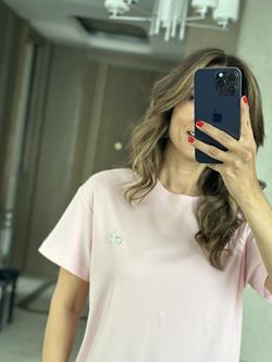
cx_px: 146
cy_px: 262
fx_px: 764
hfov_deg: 20.2
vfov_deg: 26.4
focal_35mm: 73
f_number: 1.78
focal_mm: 6.86
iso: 125
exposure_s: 1/67
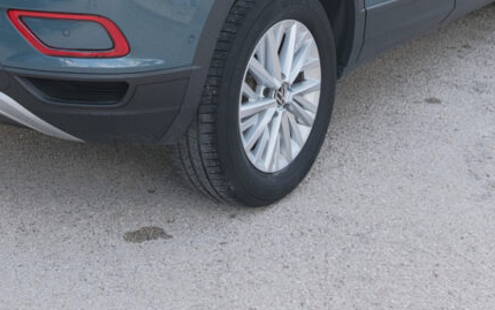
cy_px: -65
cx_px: 172
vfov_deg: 14.8
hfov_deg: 24.3
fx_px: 1147
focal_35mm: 85
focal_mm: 23.5
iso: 400
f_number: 8
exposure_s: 1/100
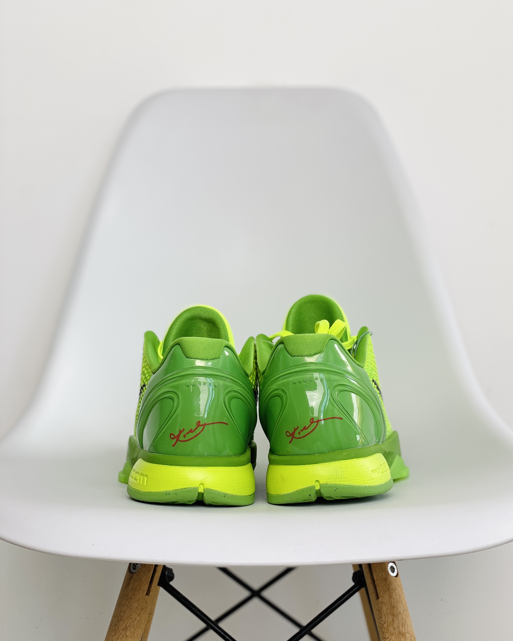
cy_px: 339
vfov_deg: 34.1
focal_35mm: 55
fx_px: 1044
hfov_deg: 27.6
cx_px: 258
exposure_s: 1/116
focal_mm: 6
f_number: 2
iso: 20
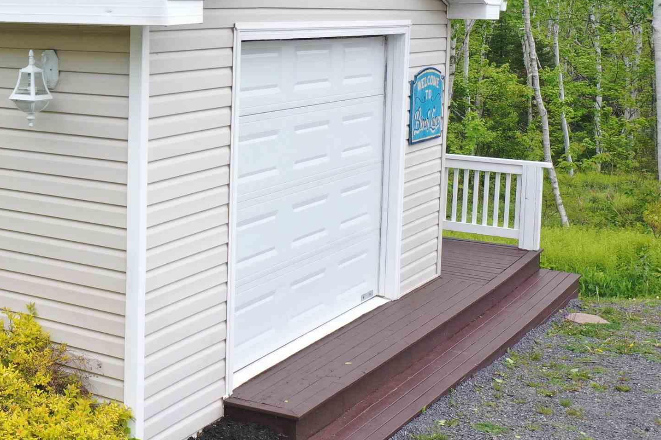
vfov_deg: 22.3
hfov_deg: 31.4
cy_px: 87
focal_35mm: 60
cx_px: 35
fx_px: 1102
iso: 100
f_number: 4.5
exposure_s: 1/240
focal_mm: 10.26
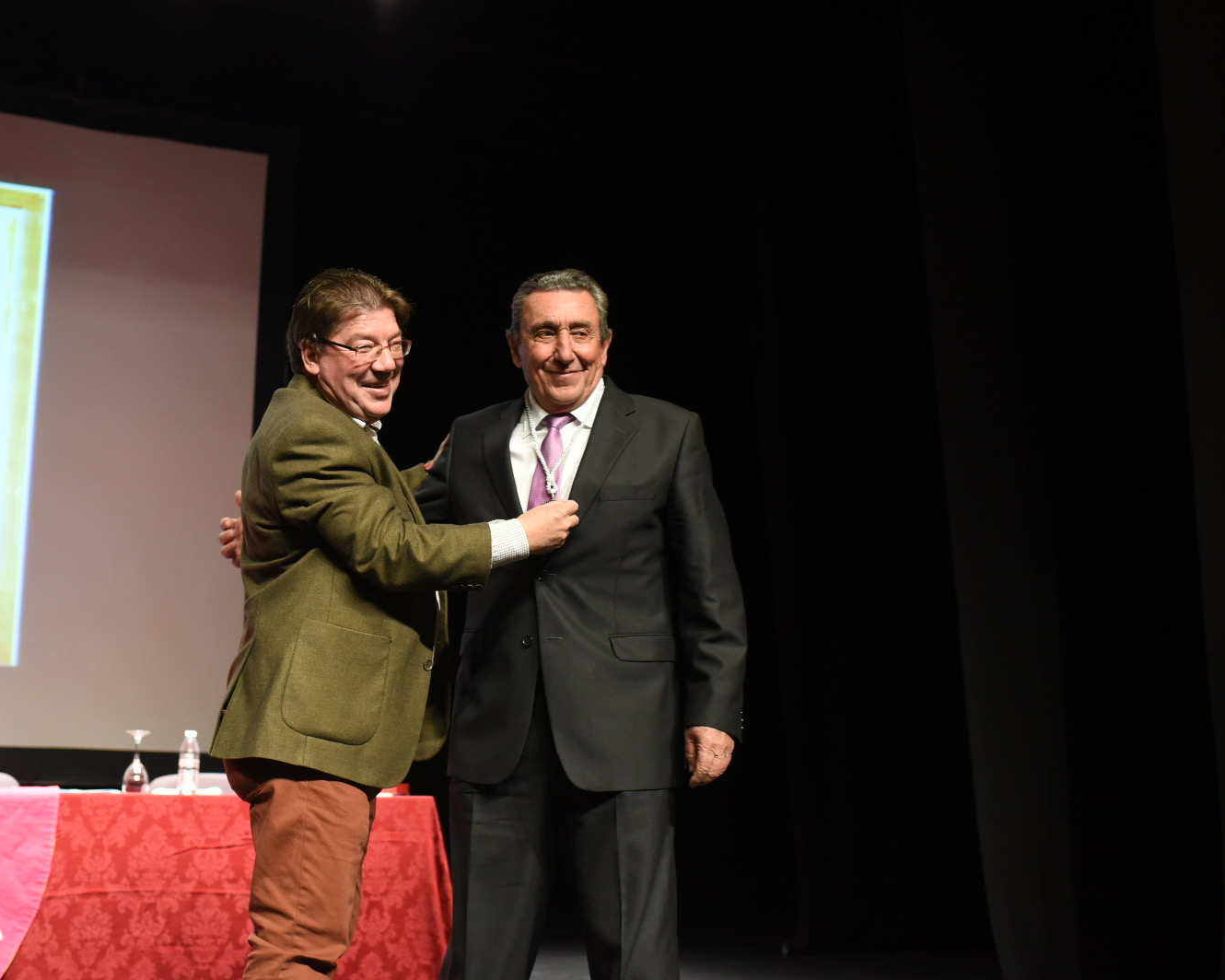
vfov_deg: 37.3
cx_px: 494
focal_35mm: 40
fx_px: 1450
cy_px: 490
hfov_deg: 45.6
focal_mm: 35
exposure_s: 1/160
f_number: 3.2
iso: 2500
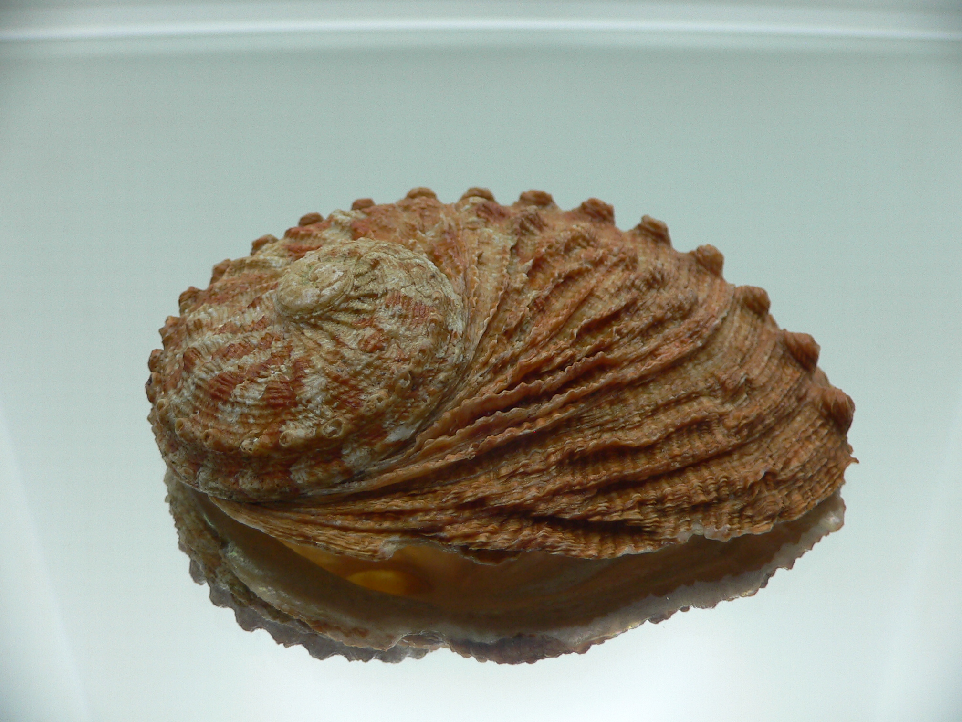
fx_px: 973
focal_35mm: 35
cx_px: 481
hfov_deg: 52.6
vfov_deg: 40.7
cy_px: 361
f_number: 2.8
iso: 80
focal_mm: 4.6
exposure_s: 1/60
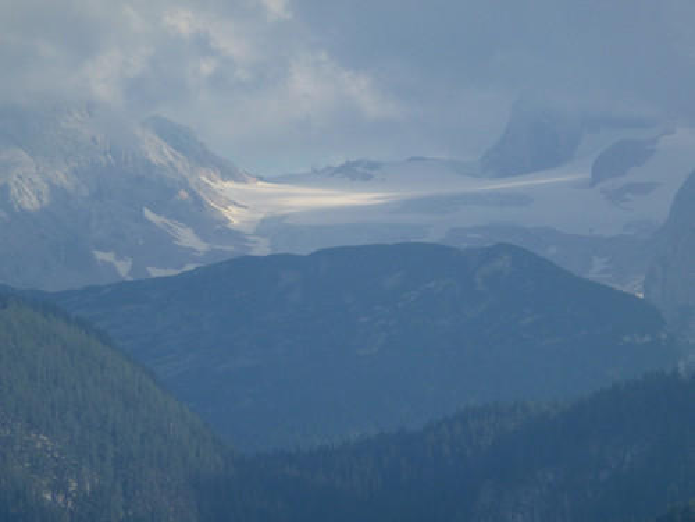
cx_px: 348
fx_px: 8493
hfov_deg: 4.7
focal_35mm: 423
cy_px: 261
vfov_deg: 3.5
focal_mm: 68.8
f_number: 5.9
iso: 100
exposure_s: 1/500
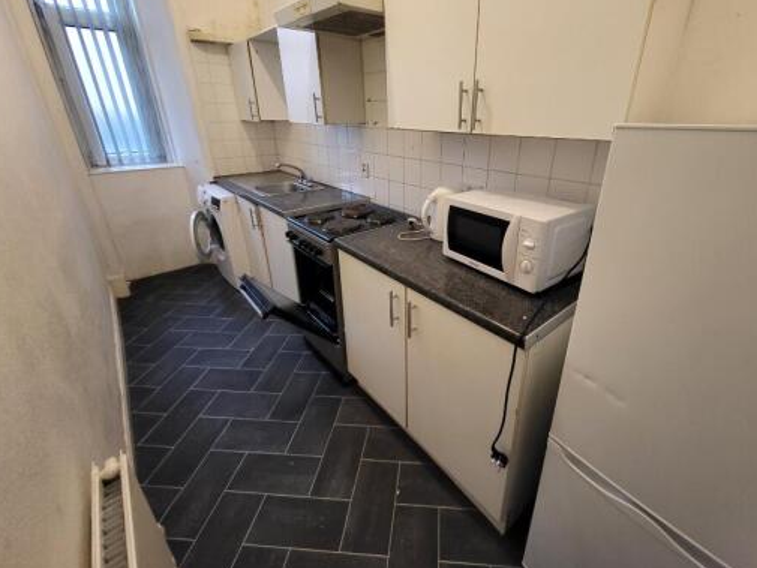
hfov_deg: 97.8
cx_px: 419
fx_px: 328
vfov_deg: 81.5
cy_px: 256
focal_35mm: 15
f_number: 2.2
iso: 320
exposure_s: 1/33.3
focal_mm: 1.74
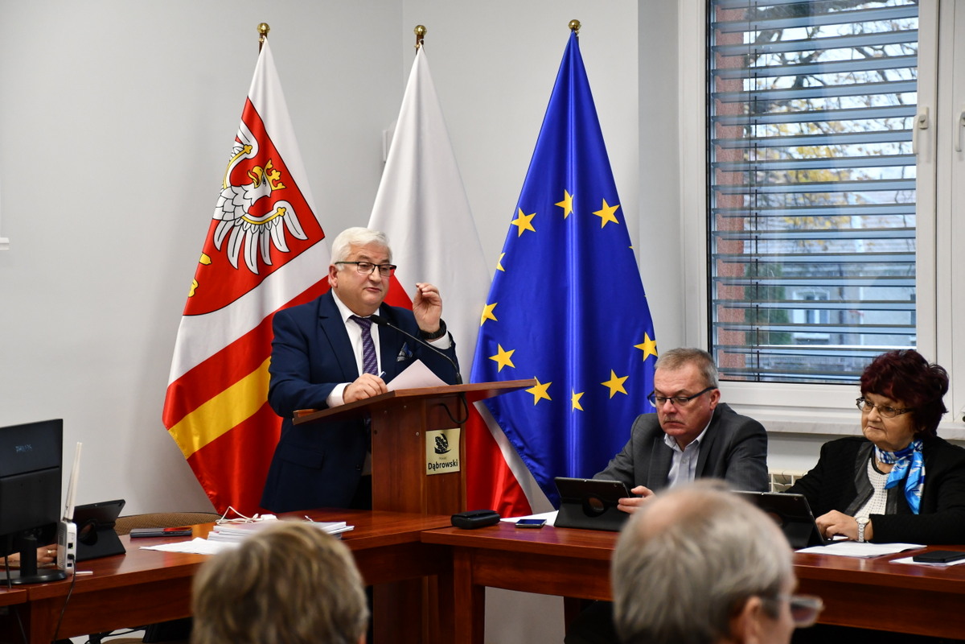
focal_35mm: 105
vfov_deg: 13.0
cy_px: 322
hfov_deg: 19.5
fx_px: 2814
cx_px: 482
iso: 2200
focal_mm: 70
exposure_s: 1/125
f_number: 5
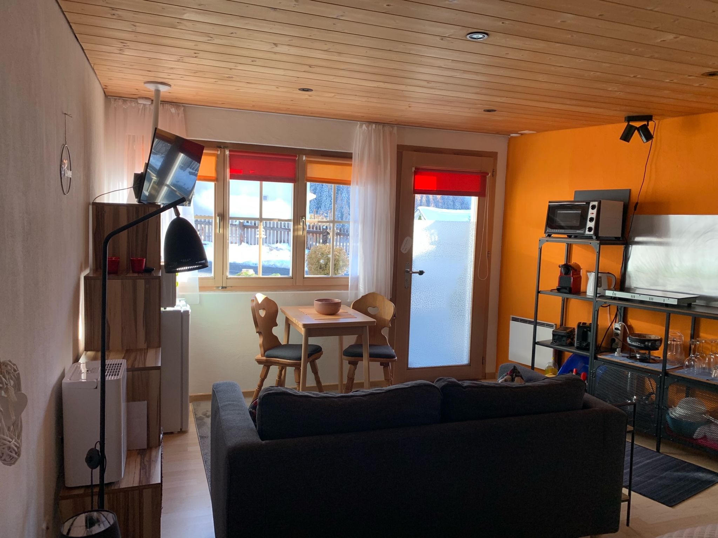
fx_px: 539
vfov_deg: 53.1
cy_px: 269
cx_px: 359
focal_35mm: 26
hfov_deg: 67.3
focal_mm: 4.25
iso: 64
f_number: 1.8
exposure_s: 1/121
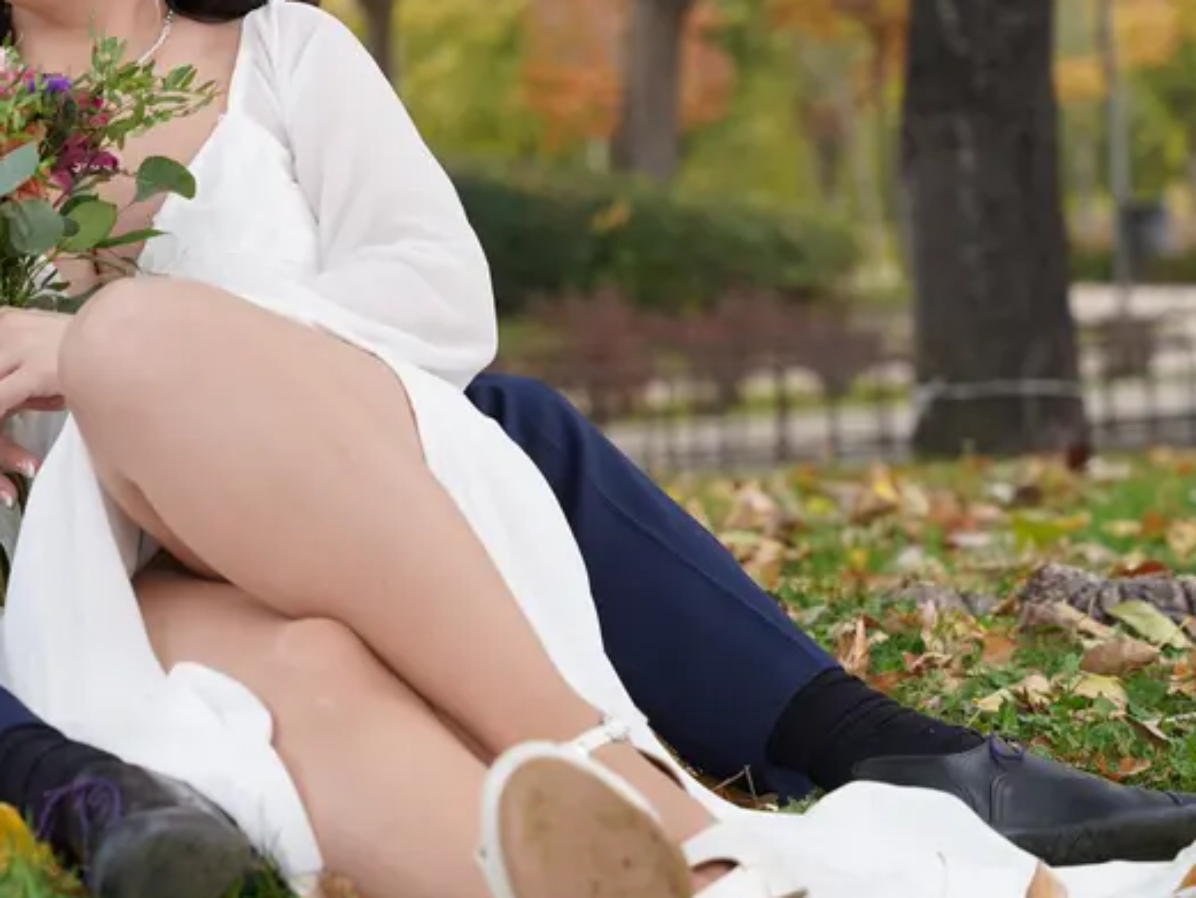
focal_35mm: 155
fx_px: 5357
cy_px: 129
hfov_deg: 12.6
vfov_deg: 9.5
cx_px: 108
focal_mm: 70
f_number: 4
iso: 100
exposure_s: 1/160
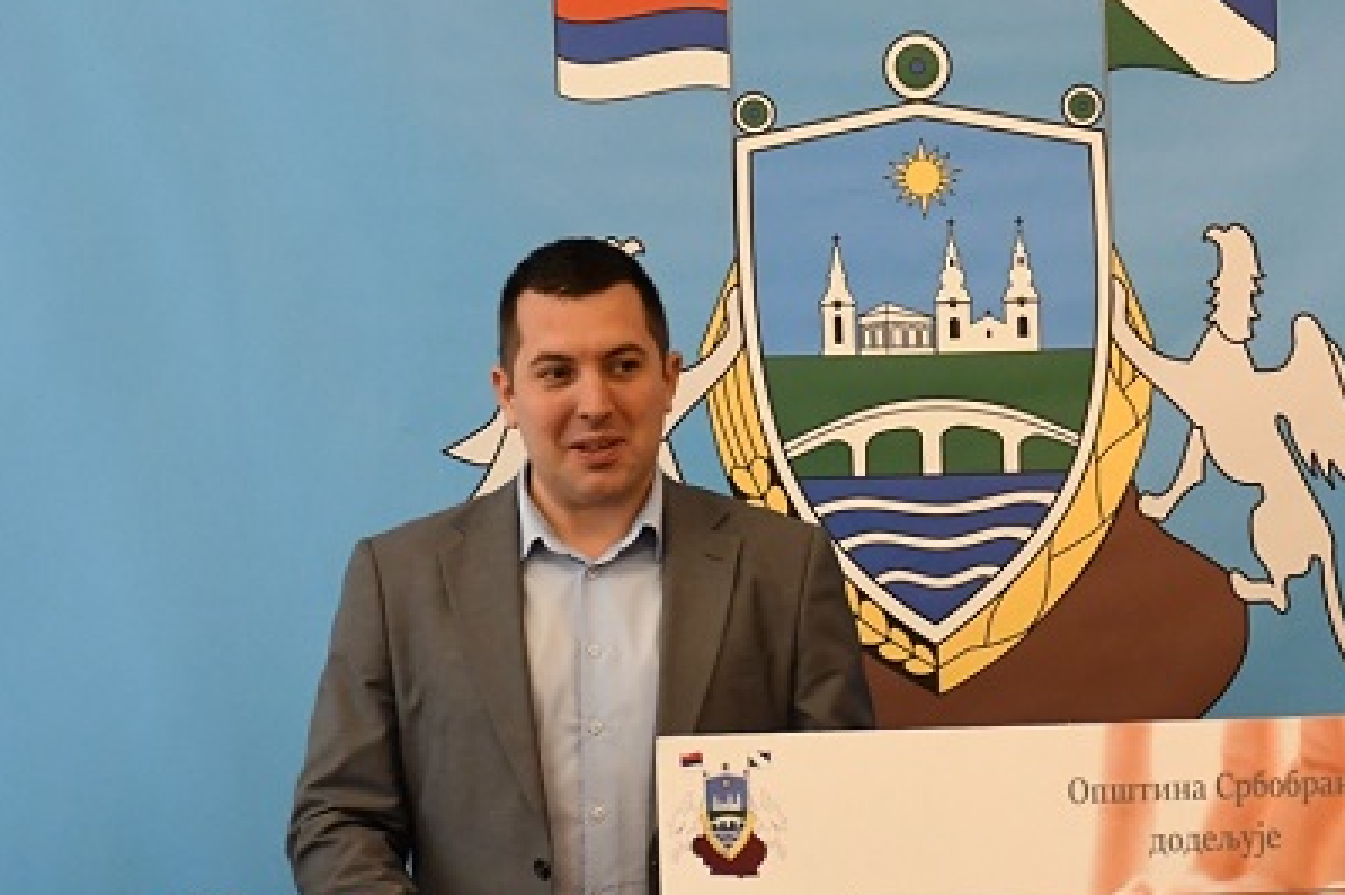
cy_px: 593
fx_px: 6311
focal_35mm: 169
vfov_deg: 8.1
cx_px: 1166
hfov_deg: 12.1
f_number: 5.6
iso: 3200
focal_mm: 56
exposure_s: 1/250
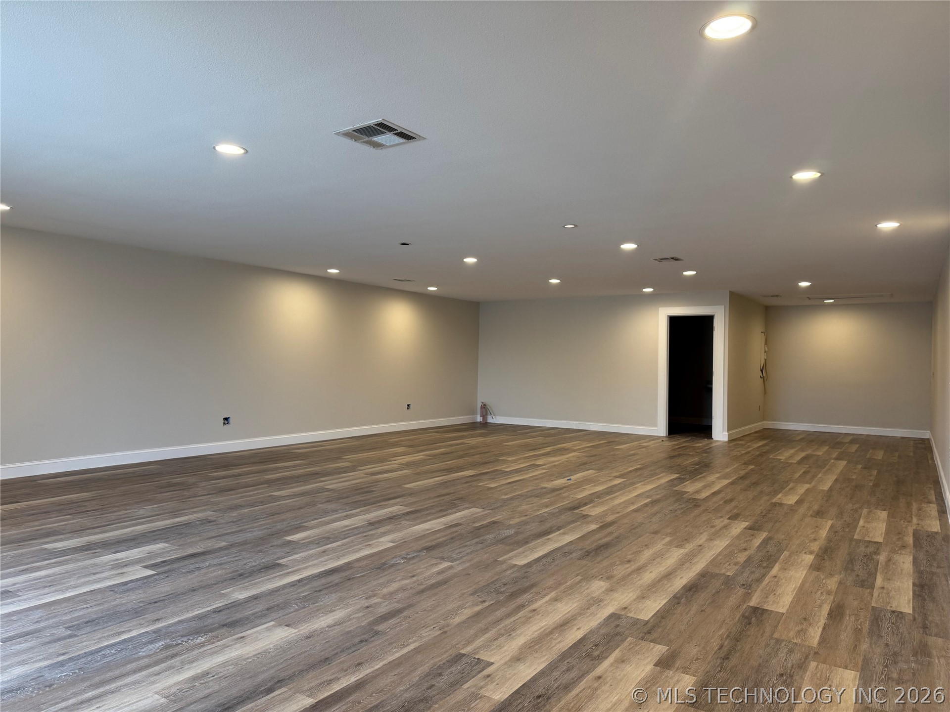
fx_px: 659
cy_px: 356
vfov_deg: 56.8
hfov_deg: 71.6
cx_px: 475
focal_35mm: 24
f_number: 1.78
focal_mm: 6.76
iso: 125
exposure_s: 1/60
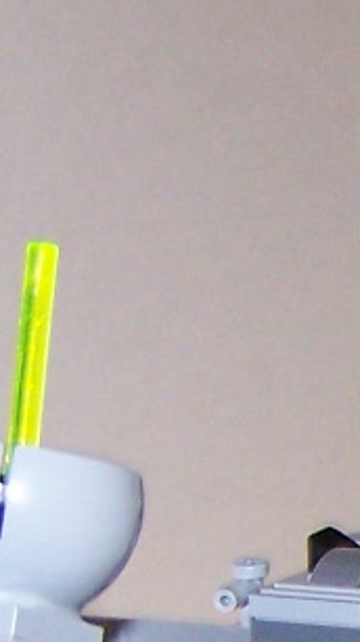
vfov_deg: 10.5
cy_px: 778
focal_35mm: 202
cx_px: 975
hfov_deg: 5.7
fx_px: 3438
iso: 160
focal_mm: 6.3
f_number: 2.8
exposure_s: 1/60
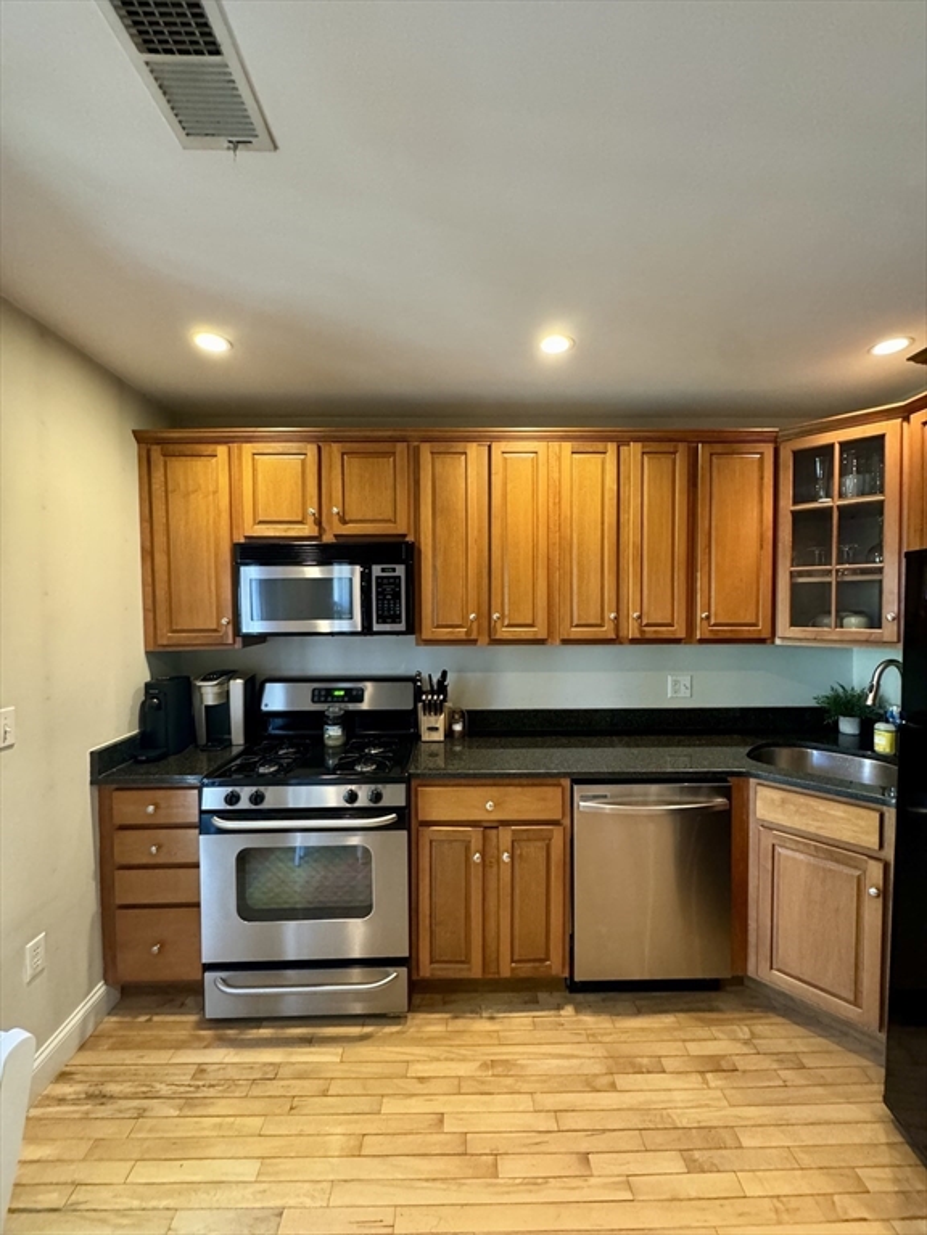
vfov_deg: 102.1
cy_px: 618
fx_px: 500
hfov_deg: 85.7
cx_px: 464
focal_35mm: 14
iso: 800
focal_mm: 2.22
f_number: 2.2
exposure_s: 1/60
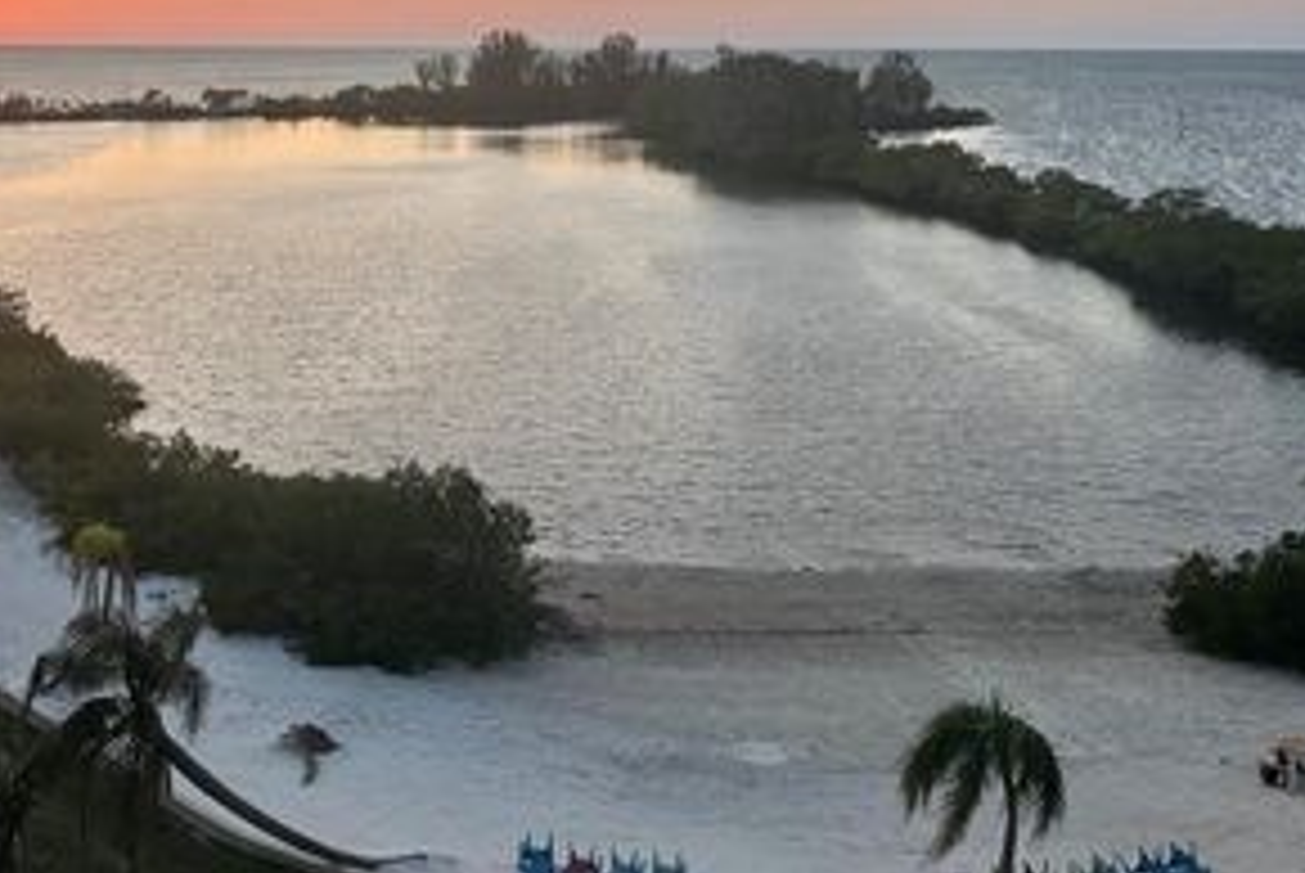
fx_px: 1560
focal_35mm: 43
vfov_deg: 30.3
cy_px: 137
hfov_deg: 44.5
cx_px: 400
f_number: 1.78
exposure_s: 1/611
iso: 80
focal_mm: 6.86
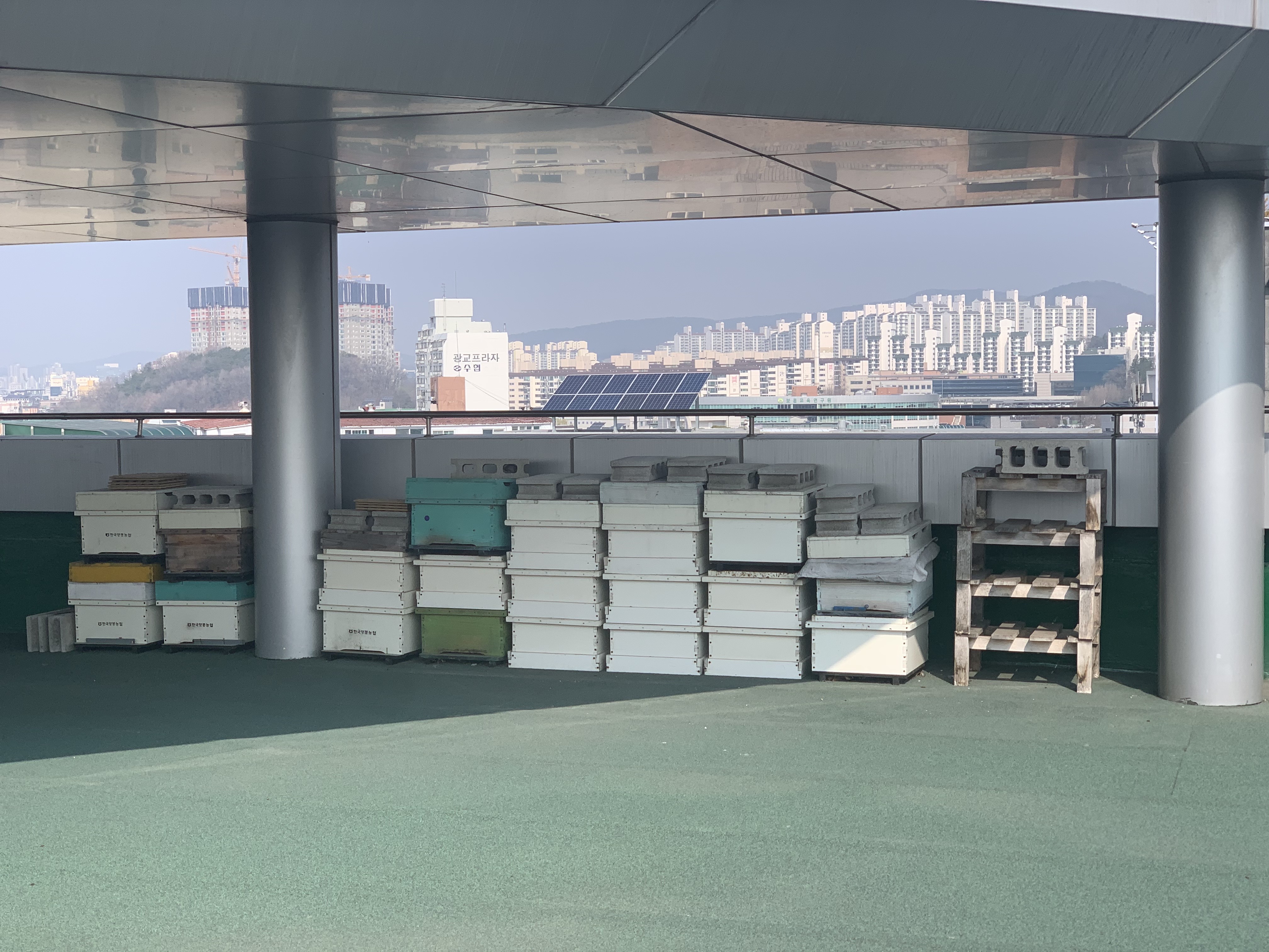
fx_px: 1906
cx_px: 634
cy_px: 476
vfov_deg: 28.0
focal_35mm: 52
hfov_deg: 36.8
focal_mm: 6
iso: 16
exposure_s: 1/940
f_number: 2.4
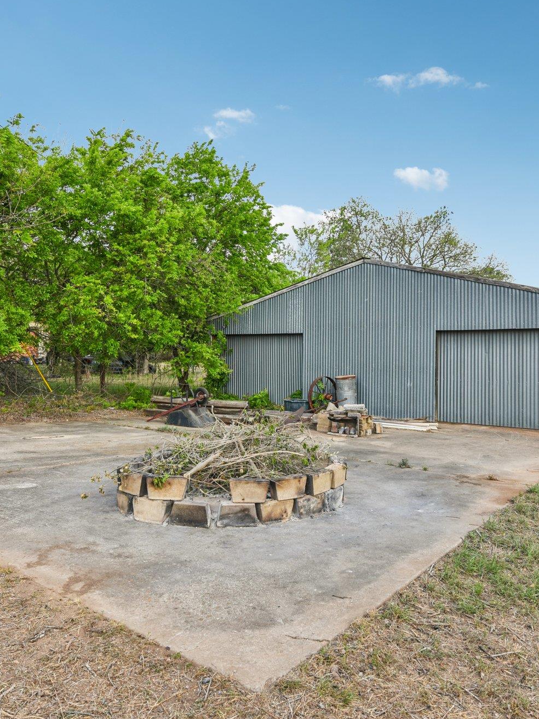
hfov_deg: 51.3
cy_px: 360
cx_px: 289
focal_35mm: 27
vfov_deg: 65.3
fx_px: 561
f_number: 8
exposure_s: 1/160
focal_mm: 18
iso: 100
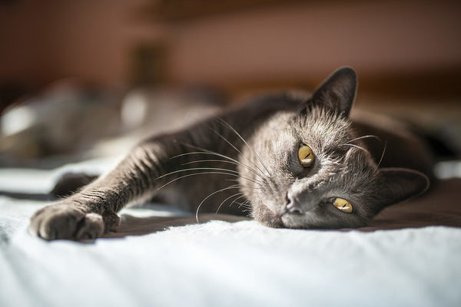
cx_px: 230
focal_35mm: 35
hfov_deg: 54.4
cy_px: 154
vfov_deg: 37.9
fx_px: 448
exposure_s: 1/3200
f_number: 1.4
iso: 100
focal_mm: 35
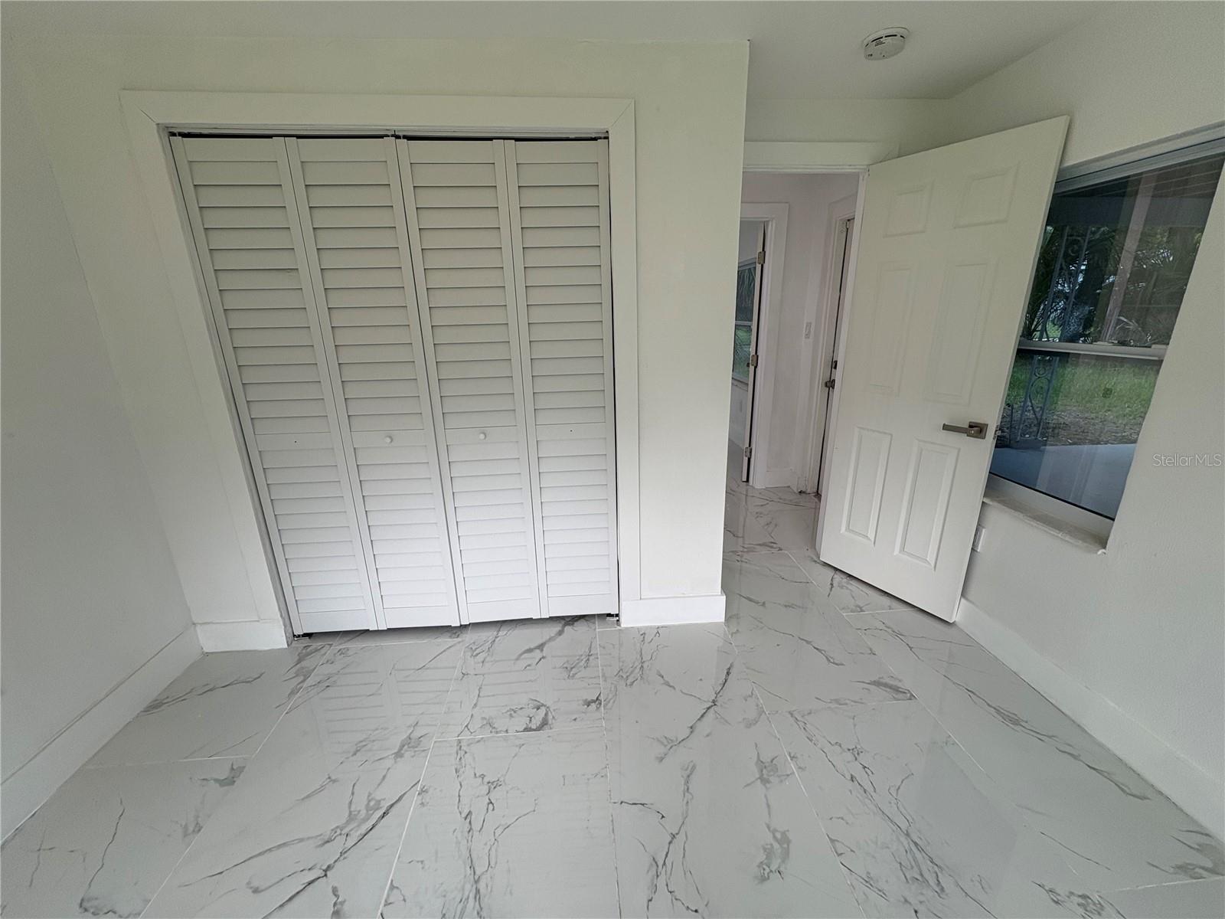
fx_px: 495
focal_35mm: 14
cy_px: 460
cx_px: 612
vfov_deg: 85.7
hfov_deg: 102.1
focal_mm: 2.22
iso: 40
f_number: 2.2
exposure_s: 1/120
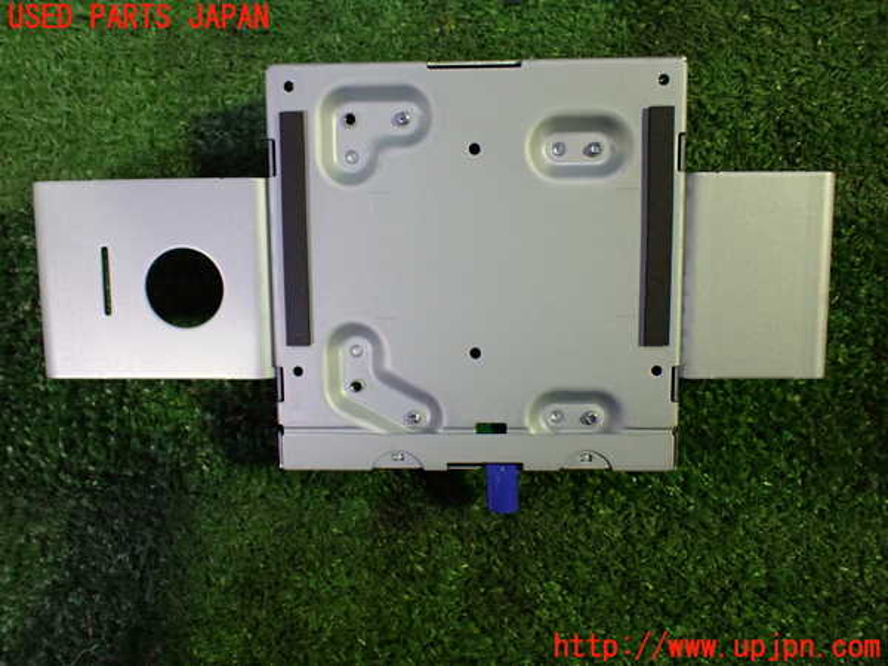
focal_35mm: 30
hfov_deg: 60.0
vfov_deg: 46.8
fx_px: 770
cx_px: 444
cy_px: 333
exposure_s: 1/125
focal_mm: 5.4
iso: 800
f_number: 2.3
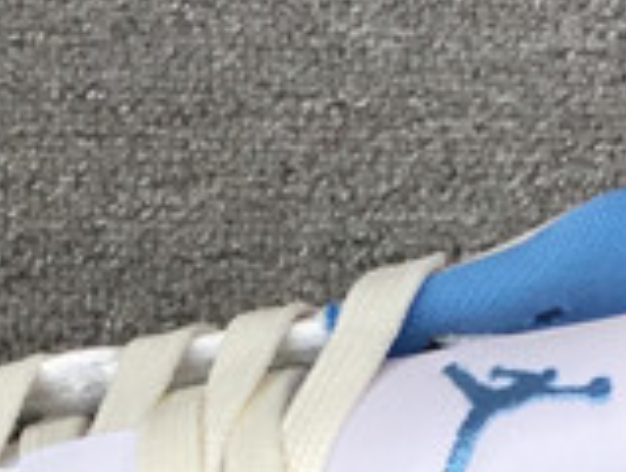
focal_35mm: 175
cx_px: 283
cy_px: 918
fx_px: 3172
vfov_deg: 8.1
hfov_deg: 11.3
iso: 25
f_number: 2.4
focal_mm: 3.3
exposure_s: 1/100
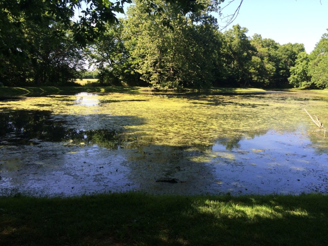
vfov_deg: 48.2
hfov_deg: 61.7
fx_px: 275
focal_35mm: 29
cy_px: 123
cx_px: 164
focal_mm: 4.15
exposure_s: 1/526
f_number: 2.2
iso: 32
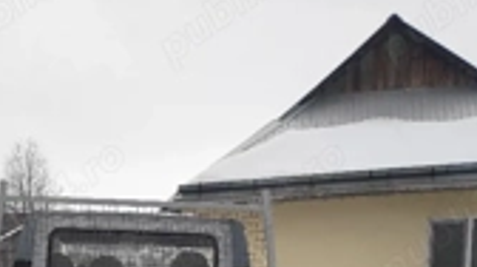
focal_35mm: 52
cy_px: 469
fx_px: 657
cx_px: 88
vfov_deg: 18.4
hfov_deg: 38.3
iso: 100
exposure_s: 1/1250
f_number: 1.9
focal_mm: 3.94
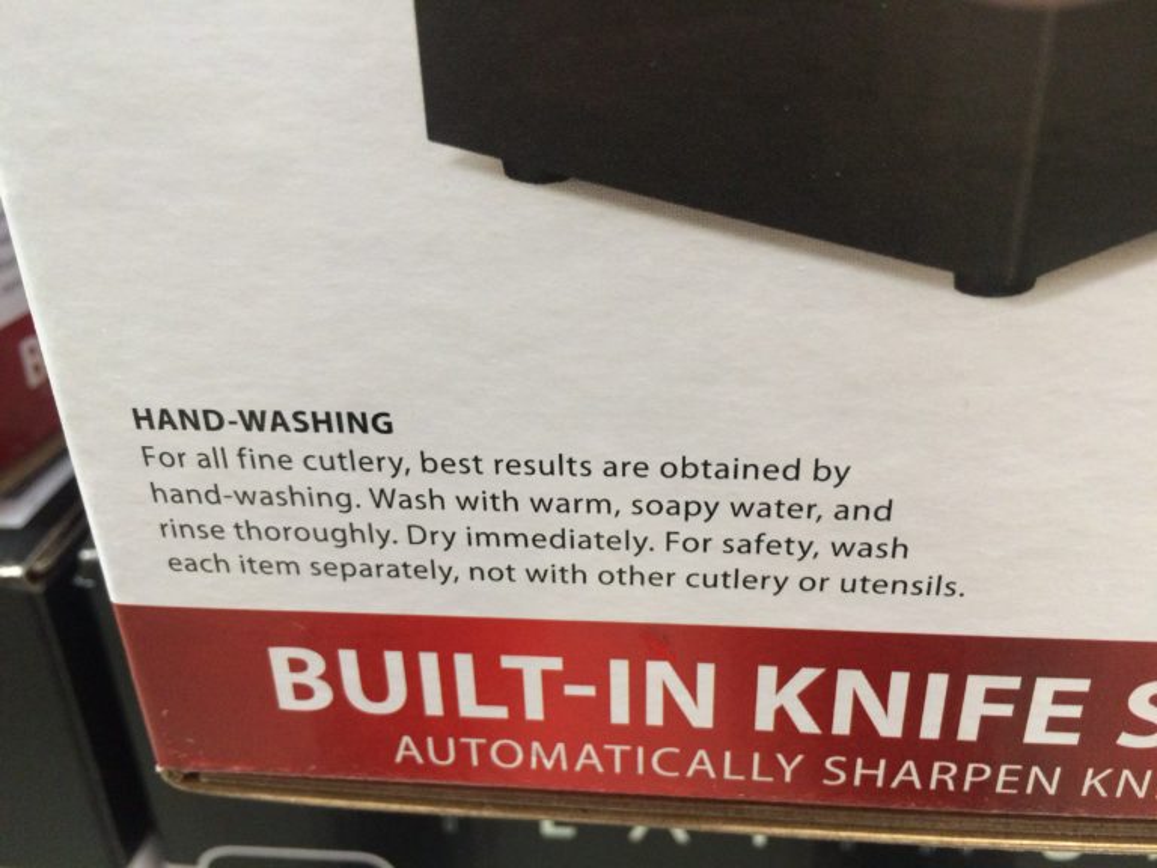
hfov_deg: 61.7
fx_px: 969
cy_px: 434
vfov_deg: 48.2
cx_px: 578
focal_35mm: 29
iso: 250
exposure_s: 1/30
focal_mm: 4.15
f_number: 2.2
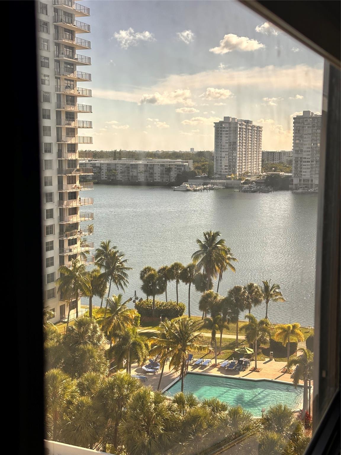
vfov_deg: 39.7
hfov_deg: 30.3
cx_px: 170
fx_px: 630
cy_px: 228
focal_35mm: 48
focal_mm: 6.86
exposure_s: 1/791
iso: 64
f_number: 1.78
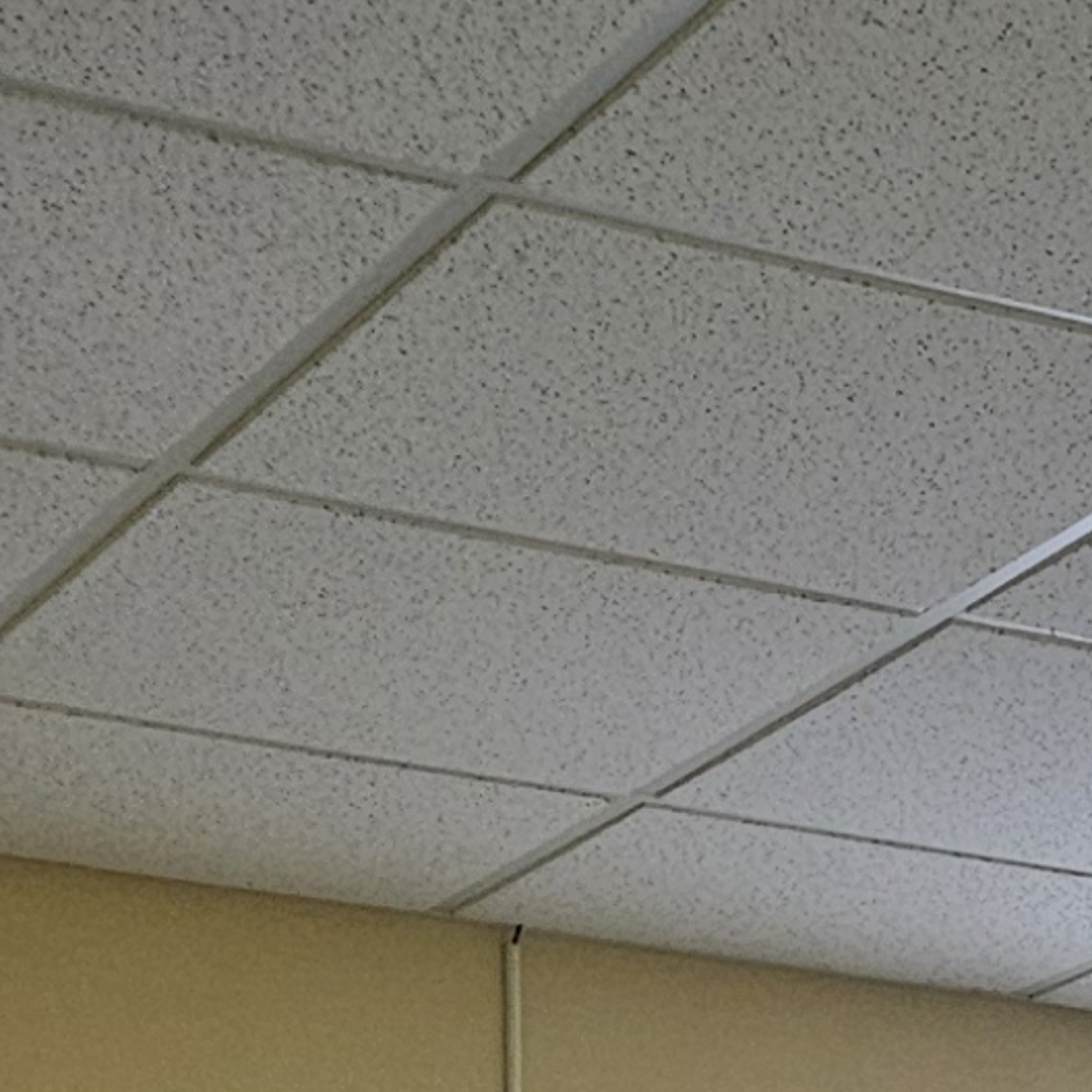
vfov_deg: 10.5
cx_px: 1613
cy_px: 2143
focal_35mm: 154
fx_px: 5496
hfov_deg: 10.9
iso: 80
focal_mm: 5.4
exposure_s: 1/120
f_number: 1.8
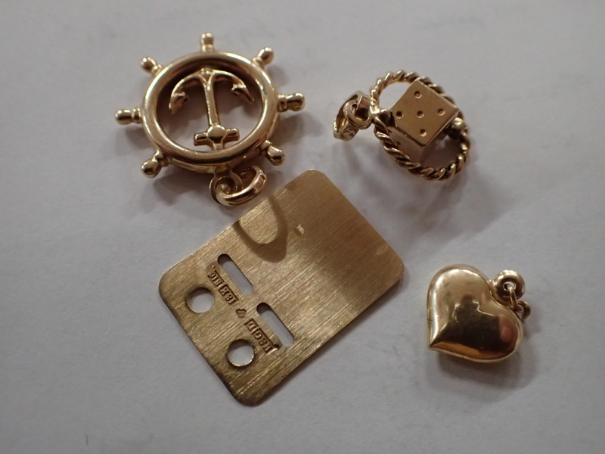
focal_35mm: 30
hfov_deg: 60.0
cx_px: 302
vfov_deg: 46.8
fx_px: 524
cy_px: 227
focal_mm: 5.5
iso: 800
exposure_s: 1/60
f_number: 2.3
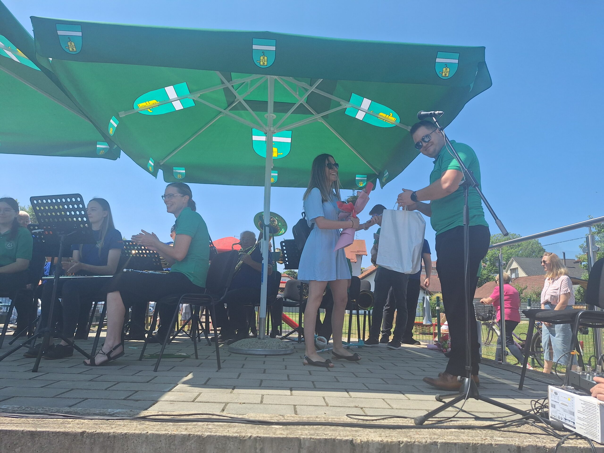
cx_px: 302
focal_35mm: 23
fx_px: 401
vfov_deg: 58.9
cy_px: 226
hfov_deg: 73.9
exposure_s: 1/1887
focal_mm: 5.54
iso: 40
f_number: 1.8
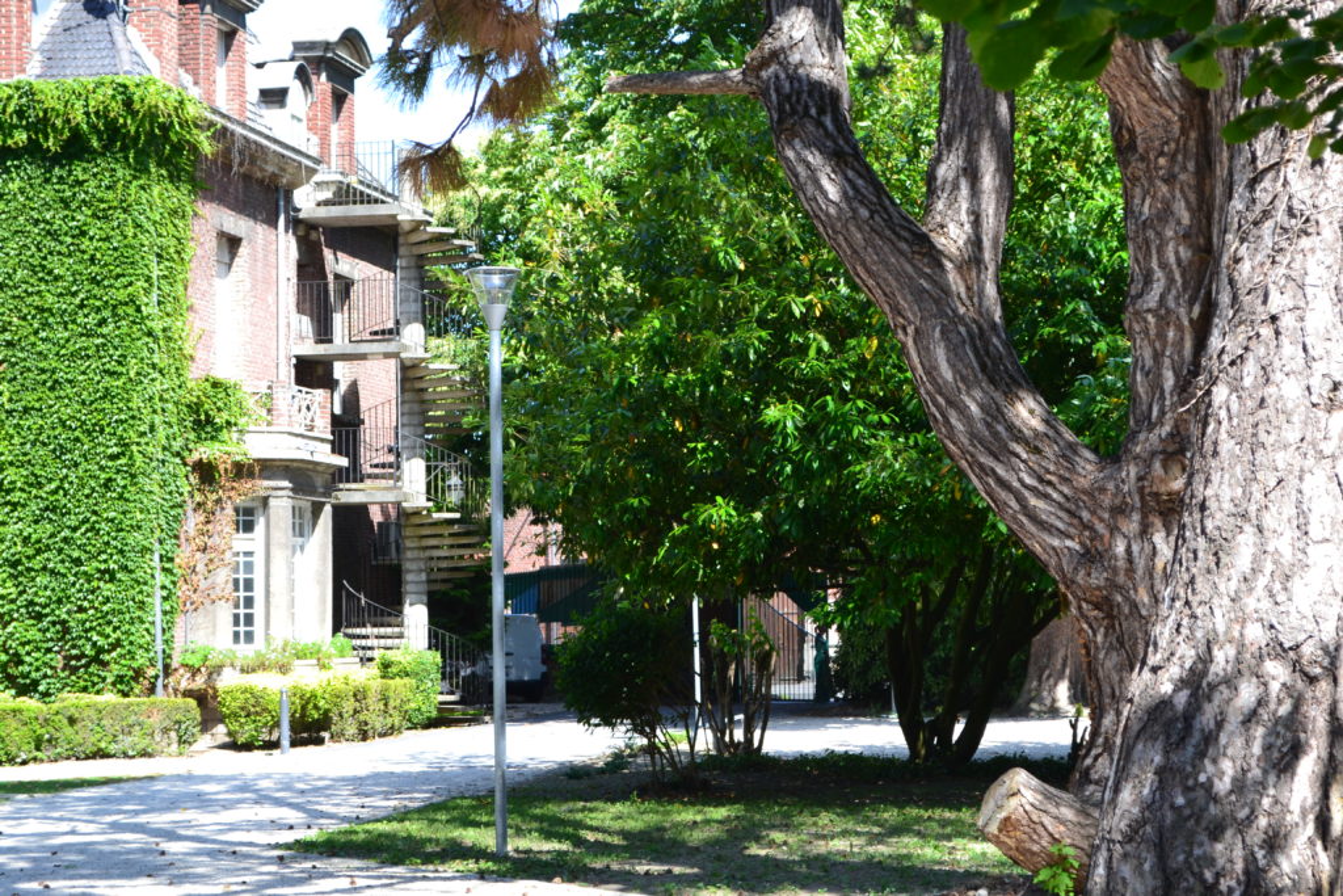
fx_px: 3078
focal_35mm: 82
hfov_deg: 24.6
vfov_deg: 16.6
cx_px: 672
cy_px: 448
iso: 400
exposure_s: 1/160
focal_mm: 55
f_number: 10
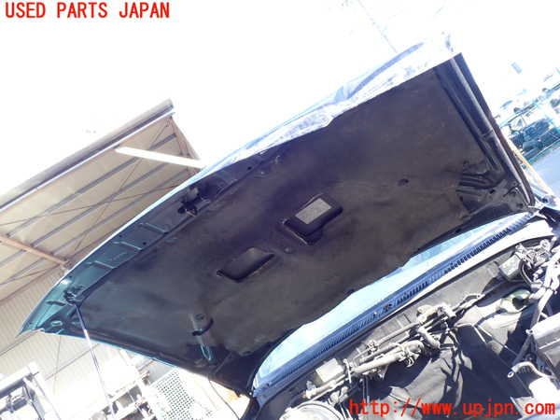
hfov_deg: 60.0
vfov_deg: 46.8
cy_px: 210
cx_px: 280
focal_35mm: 30
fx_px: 485
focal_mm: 5.4
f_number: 3.2
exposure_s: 1/60
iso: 100
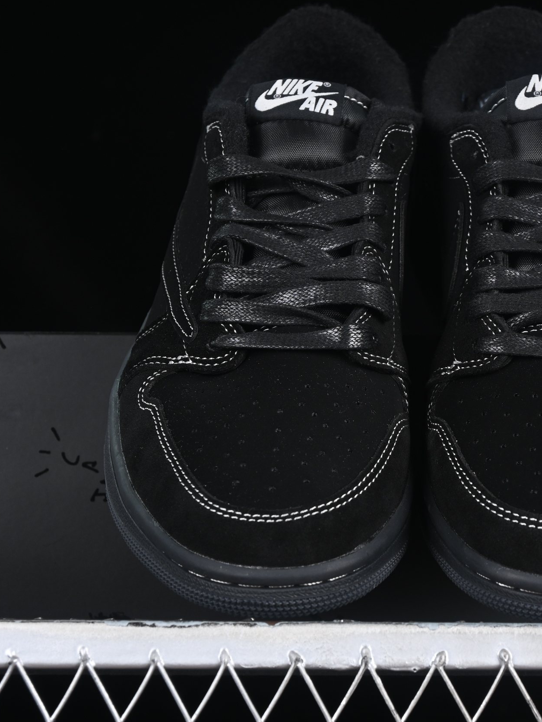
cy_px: 381
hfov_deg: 12.3
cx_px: 409
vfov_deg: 16.4
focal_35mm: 120
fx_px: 2505
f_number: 6.3
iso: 160
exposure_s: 1/50
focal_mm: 50
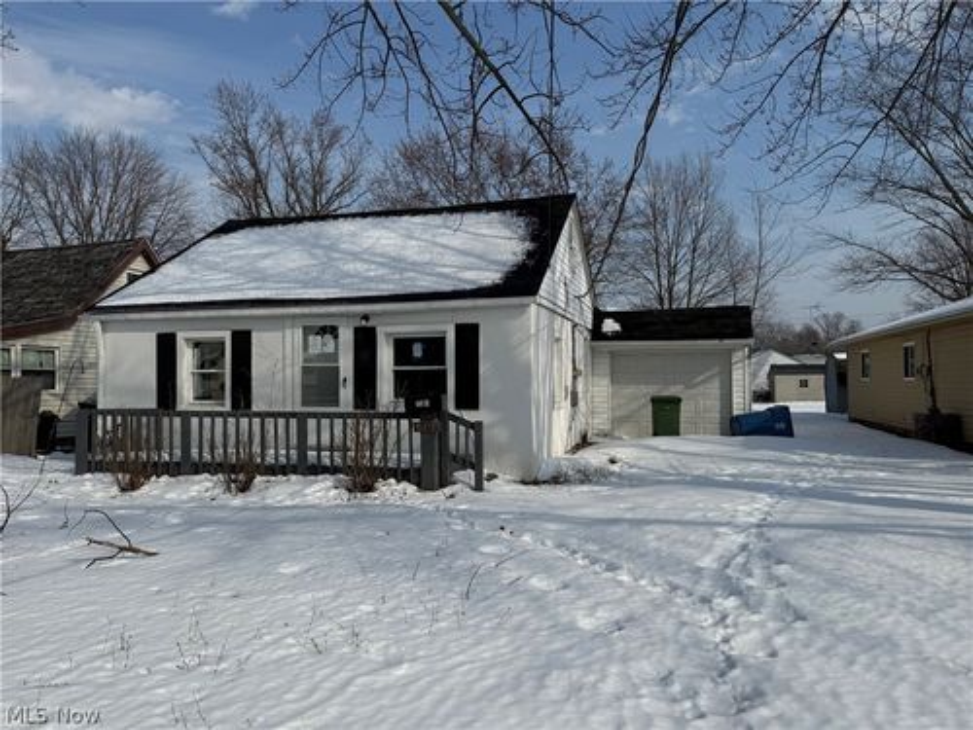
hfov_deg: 71.6
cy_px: 365
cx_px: 486
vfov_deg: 56.8
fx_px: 675
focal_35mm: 24
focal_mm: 6.76
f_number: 1.78
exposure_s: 1/10309
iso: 80
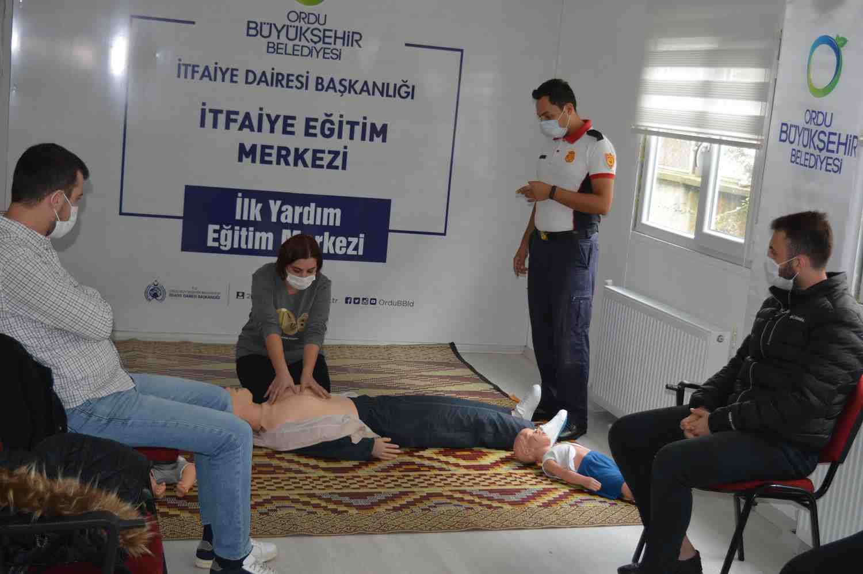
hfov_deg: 38.9
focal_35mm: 51
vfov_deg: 26.4
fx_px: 1221
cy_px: 287
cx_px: 432
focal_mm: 34
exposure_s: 1/60
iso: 450
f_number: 4.5
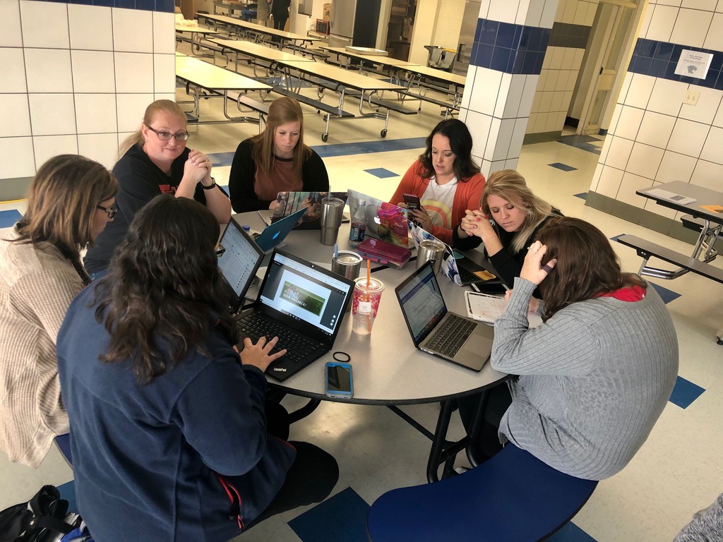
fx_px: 585
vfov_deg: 49.7
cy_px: 271
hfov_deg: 63.4
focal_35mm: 28
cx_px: 362
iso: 40
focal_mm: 4
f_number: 1.8
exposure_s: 1/17
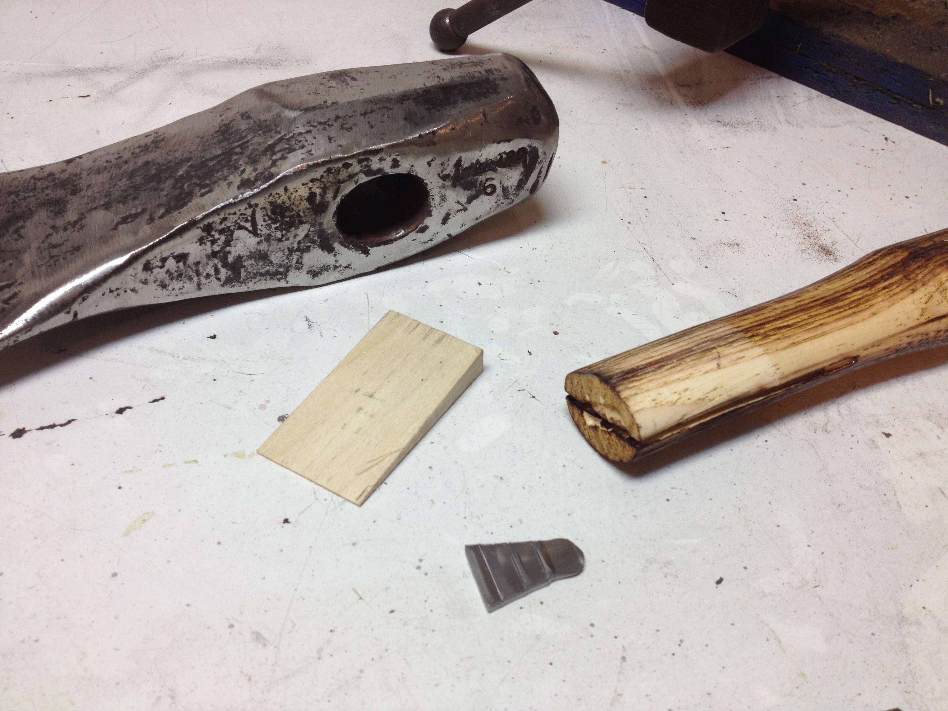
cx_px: 474
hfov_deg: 52.6
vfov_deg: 40.7
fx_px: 959
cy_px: 356
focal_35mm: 35
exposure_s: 1/20
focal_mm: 4.28
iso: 50
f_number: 2.4
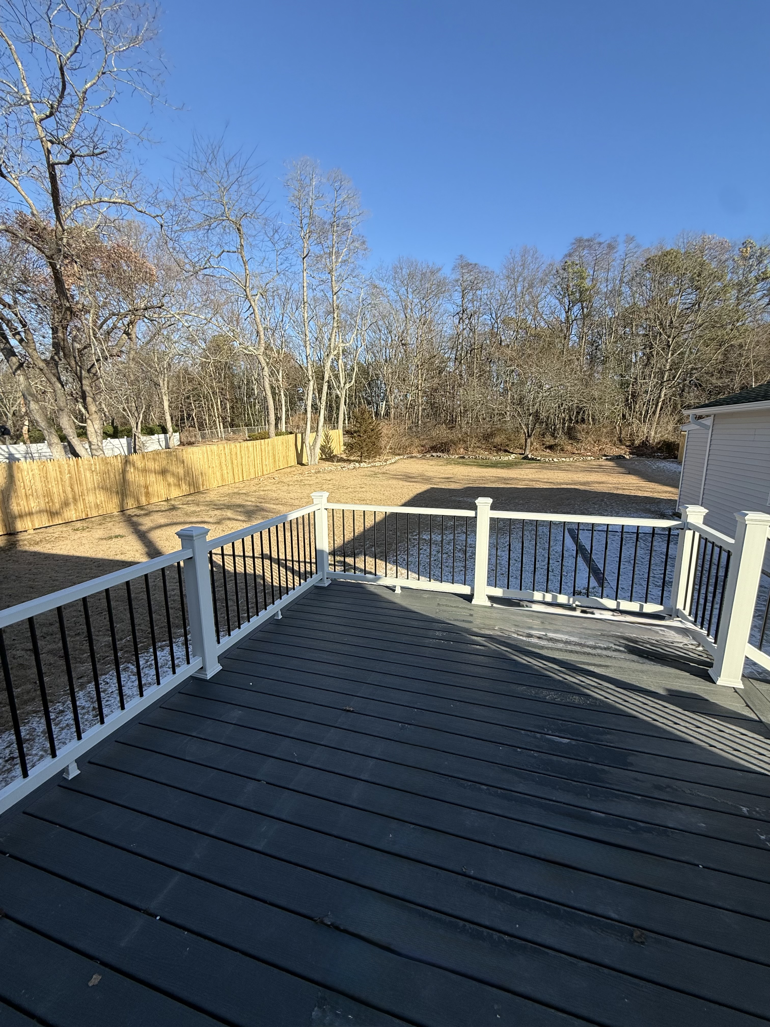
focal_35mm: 14
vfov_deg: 102.1
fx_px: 415
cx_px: 385
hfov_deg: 85.7
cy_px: 514
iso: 50
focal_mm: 2.22
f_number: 2.2
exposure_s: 1/1068
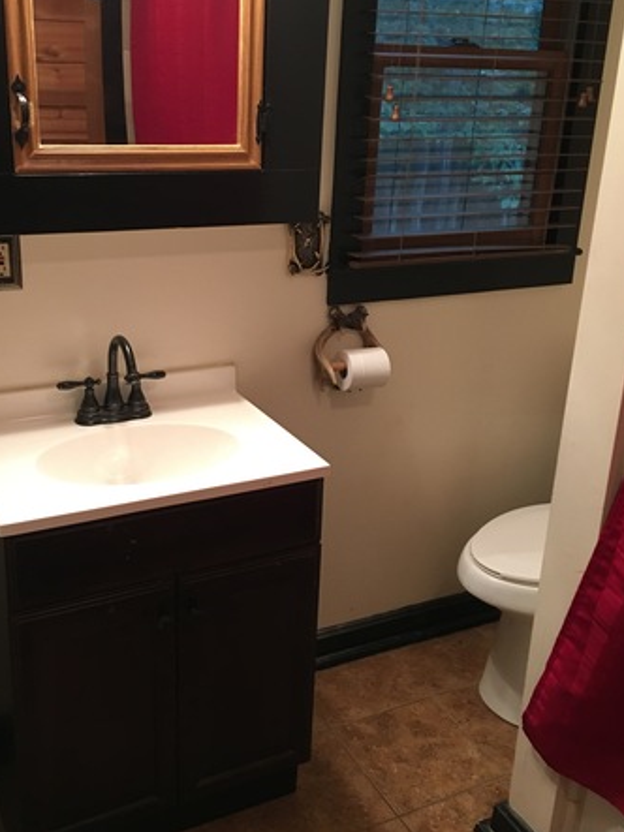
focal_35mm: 38
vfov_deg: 49.0
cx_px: 277
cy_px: 389
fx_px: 914
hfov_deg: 37.7
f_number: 2.2
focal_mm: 4.15
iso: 200
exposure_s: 1/17
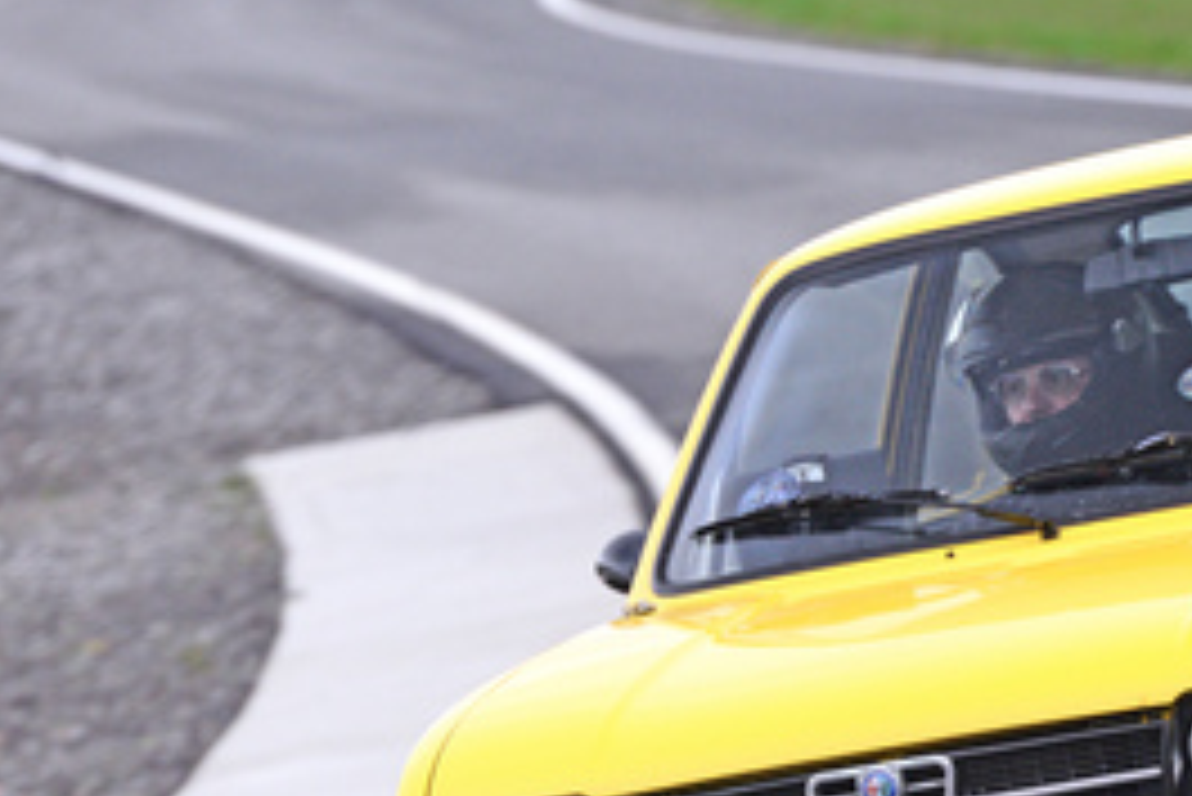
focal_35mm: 452
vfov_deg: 3.0
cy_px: 836
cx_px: 1190
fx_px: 14974
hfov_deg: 4.6
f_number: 5
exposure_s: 1/500
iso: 1600
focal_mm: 200
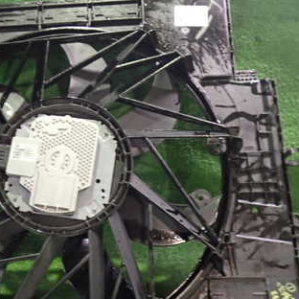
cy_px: 169
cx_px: 77
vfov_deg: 33.4
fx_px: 498
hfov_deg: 32.8
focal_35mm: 51
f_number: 2.3
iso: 800
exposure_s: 1/20
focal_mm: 5.4
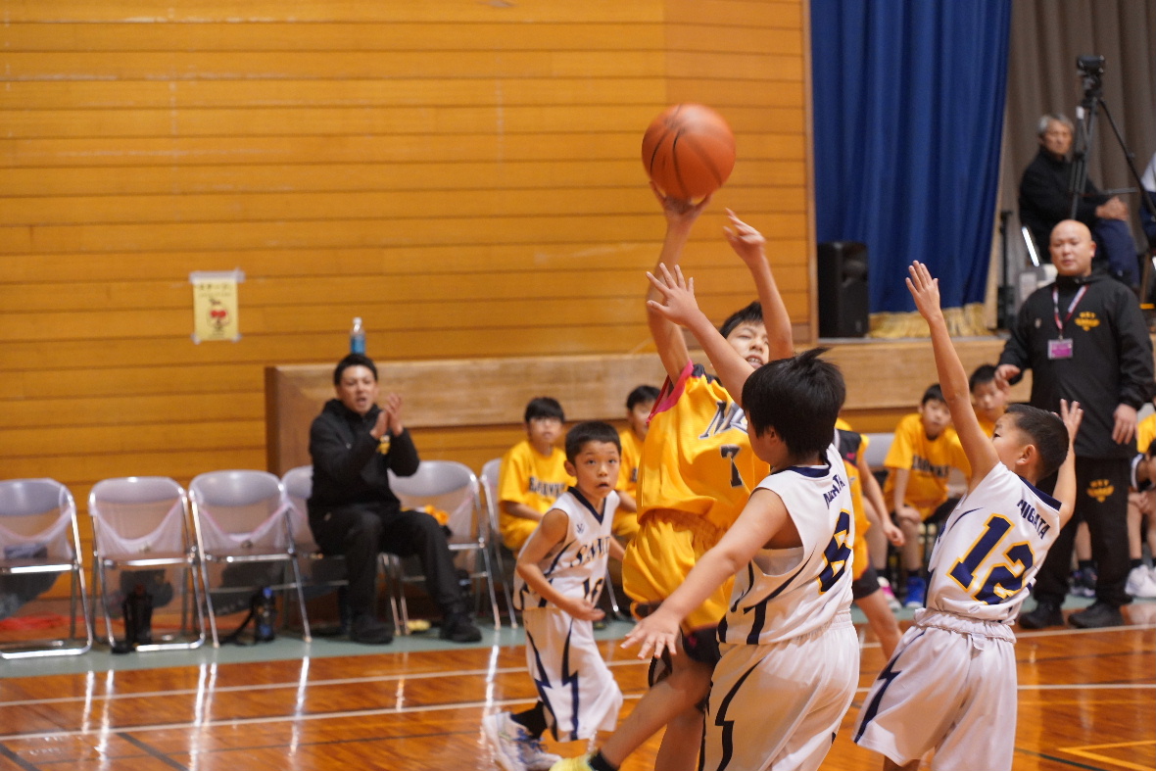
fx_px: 3372
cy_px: 386
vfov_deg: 13.0
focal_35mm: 105
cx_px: 578
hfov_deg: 19.5
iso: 5000
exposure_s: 1/160
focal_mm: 105
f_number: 4
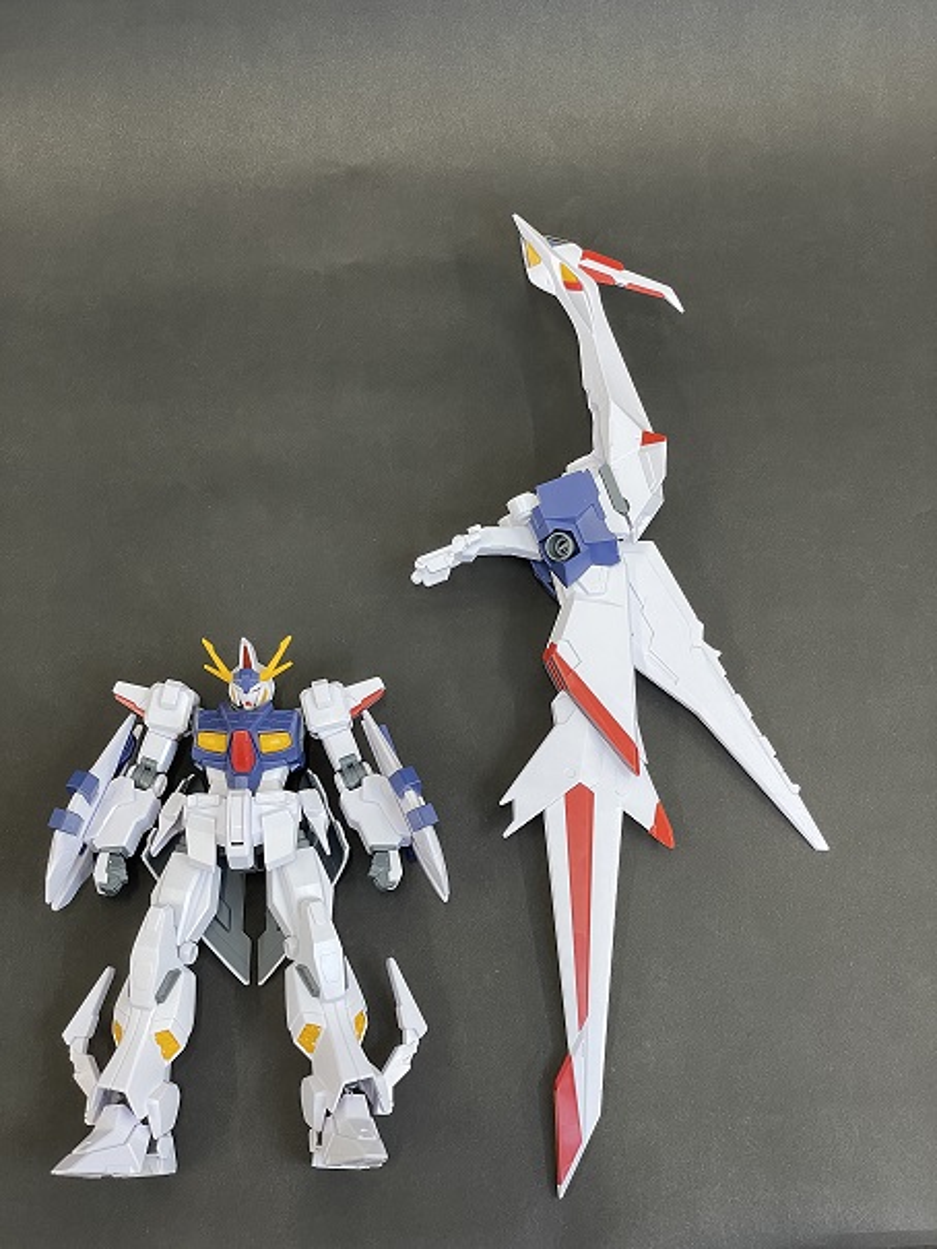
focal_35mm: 52
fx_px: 1876
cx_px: 468
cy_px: 624
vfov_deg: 36.8
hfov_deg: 28.0
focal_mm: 6
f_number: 2
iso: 125
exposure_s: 1/60
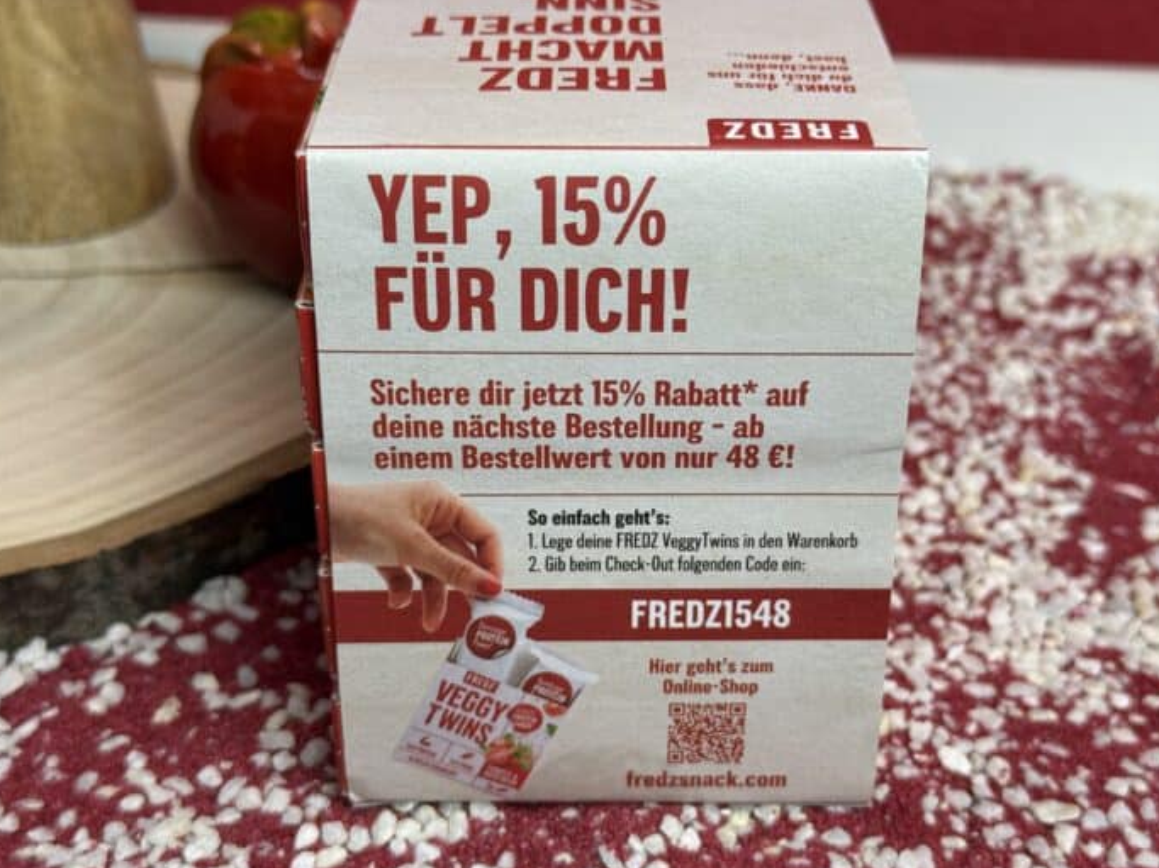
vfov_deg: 27.0
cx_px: 613
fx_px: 1808
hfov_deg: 35.5
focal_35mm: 54
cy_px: 427
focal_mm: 6.76
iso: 80
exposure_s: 1/100
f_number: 1.78
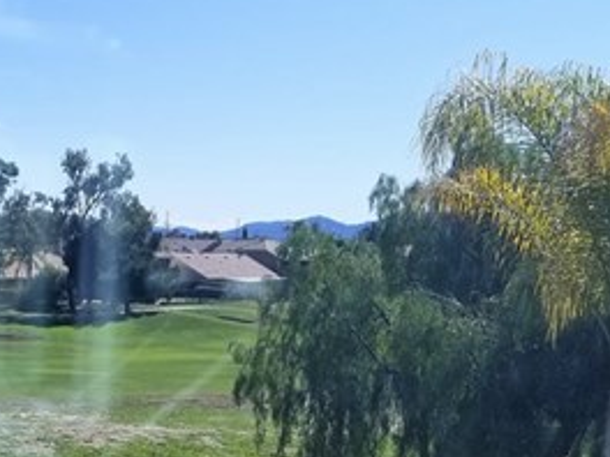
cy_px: 427
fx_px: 1110
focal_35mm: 63
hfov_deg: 30.6
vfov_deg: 22.6
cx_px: 222
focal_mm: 4.25
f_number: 1.7
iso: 50
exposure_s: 1/2104
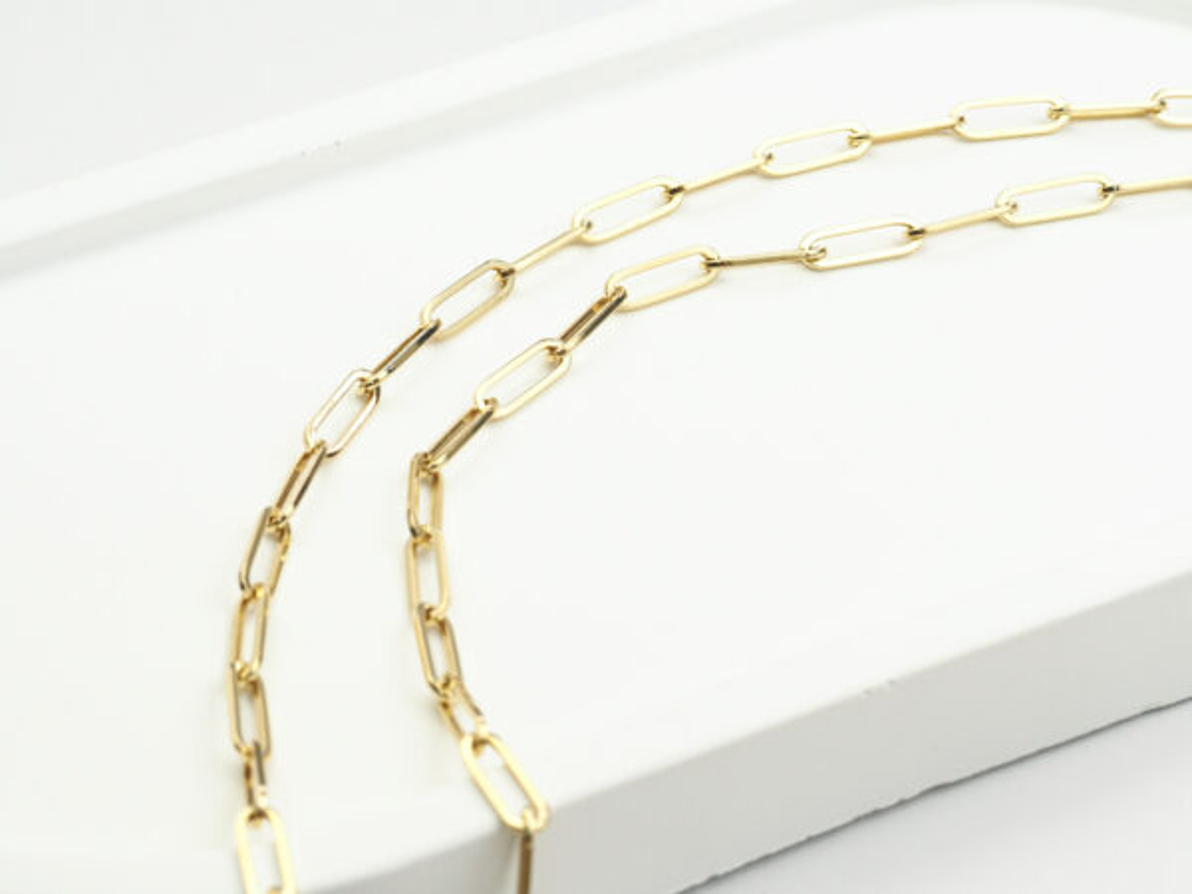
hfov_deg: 16.4
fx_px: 4132
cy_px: 447
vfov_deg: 12.3
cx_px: 596
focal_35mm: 120
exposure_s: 1/40
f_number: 13
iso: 500
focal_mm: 60
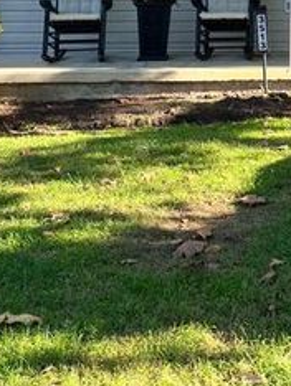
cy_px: -85
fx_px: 828
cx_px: 364
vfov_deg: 23.8
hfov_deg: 18.7
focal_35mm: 74
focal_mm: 5.1
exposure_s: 1/608
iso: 50
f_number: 1.6
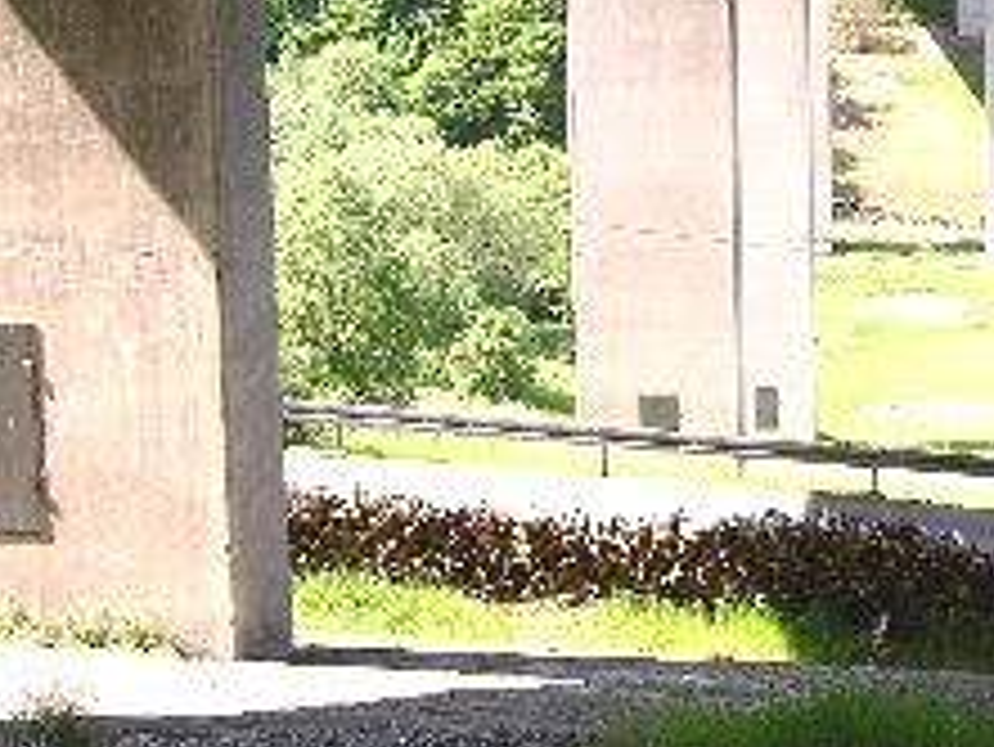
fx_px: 2672
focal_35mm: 93
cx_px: 879
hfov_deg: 20.7
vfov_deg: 15.7
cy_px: 99
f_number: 5
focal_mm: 8.9
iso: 50
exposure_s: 1/55.1
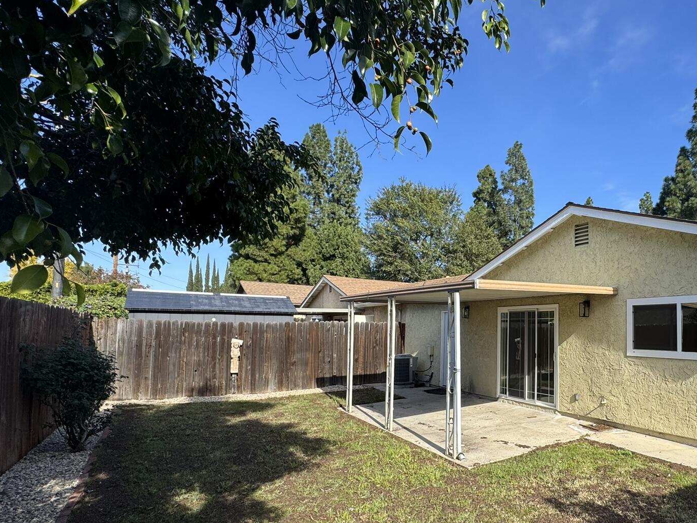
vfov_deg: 63.0
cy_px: 310
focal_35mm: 21
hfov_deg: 74.5
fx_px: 423
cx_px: 504
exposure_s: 1/932
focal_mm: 2.22
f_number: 2.2
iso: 40
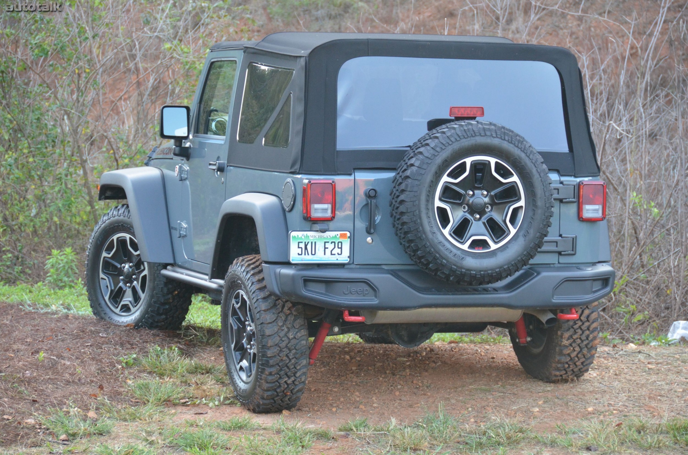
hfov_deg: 11.4
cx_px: 344
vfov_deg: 7.6
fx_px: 3433
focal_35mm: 180
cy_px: 228
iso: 1600
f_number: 5.3
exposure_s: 1/250
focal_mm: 120
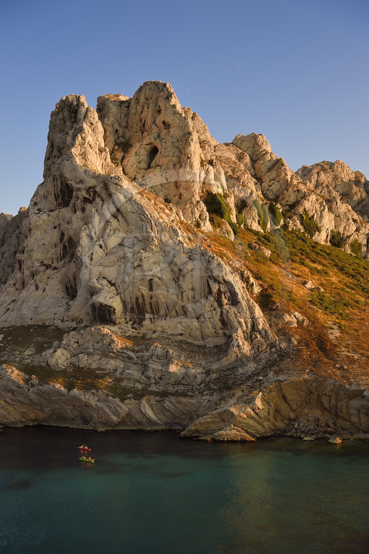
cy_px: 277
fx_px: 615
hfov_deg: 33.4
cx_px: 184
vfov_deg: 48.5
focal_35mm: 40
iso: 200
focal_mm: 40
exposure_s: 1/250
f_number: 6.3
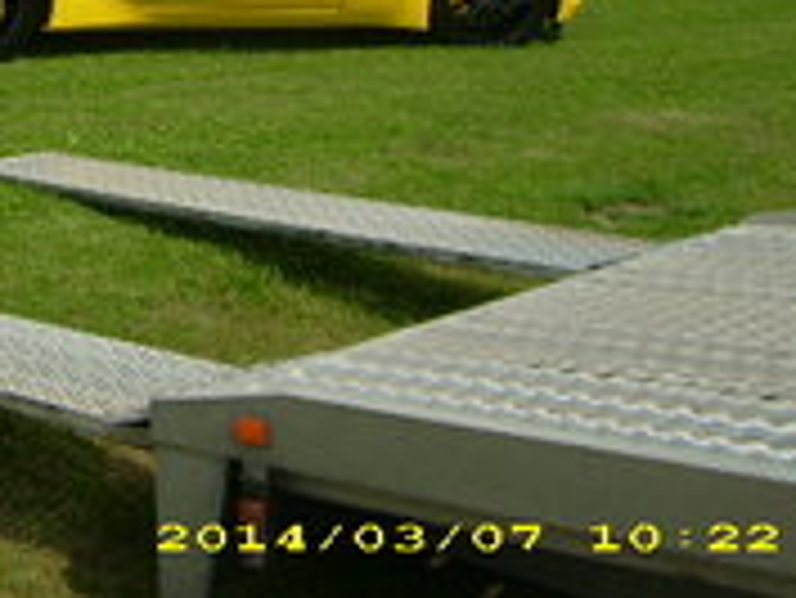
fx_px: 1818
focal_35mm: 79
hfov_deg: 23.5
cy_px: -31
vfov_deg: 18.1
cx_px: -36
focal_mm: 5.95
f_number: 5.8
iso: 50
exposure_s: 1/500
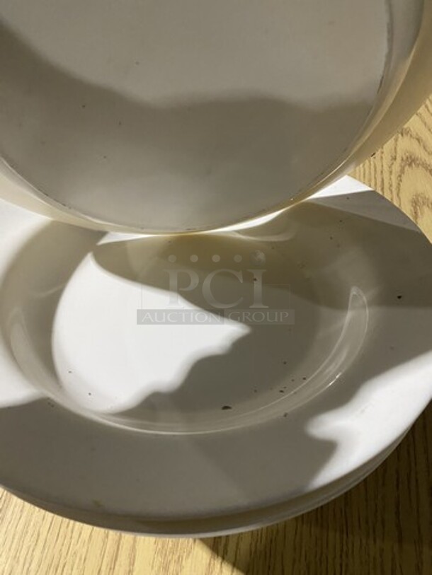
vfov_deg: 67.3
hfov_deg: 53.1
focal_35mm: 26
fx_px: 433
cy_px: 288
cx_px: 216
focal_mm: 4.25
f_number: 1.8
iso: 400
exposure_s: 1/60
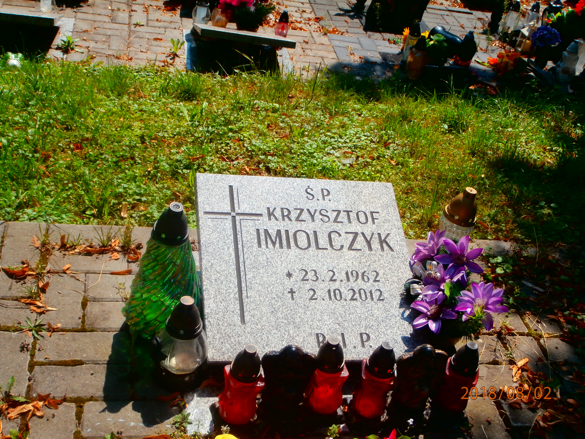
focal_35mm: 47
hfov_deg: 40.4
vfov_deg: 30.9
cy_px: 220
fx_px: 794
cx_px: 292
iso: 100
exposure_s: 1/640
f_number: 4.2
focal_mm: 8.29
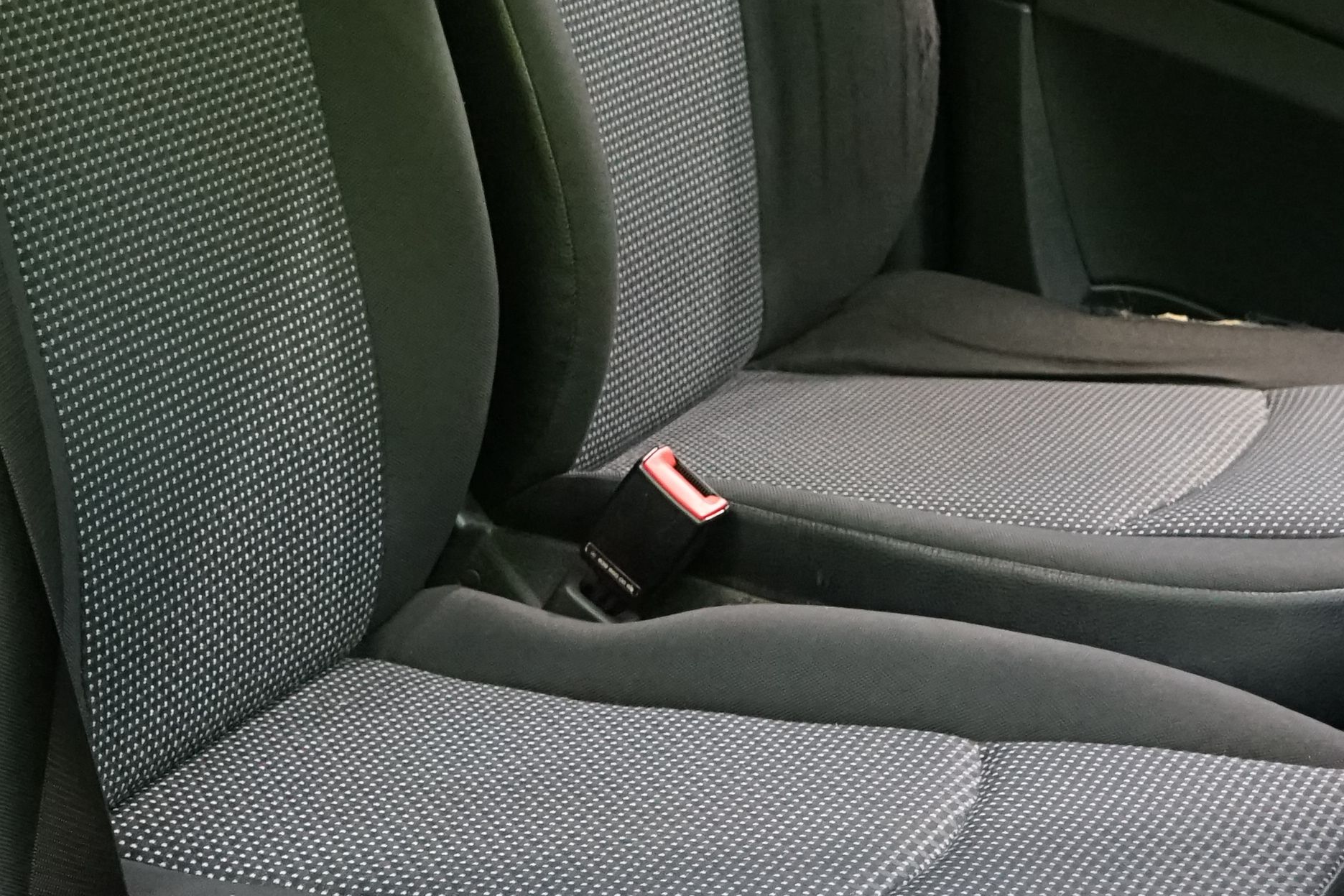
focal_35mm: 93
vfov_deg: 14.7
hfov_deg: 21.6
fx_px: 3471
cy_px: 574
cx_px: 269
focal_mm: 29
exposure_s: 1/40
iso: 3200
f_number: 5.6
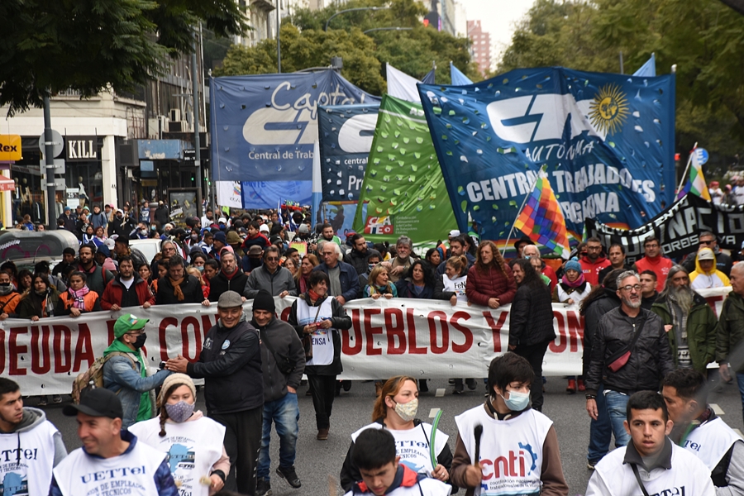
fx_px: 2635
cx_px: 372
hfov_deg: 16.1
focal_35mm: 128
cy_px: 248
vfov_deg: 10.8
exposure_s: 1/100
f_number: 7.1
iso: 250
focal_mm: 85
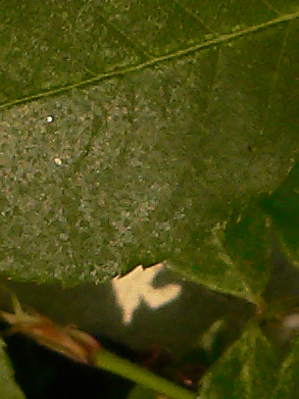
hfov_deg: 2.5
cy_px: -440
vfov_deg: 3.3
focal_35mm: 604
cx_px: 610
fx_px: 6960
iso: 100
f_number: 5.2
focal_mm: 16.1
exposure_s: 1/500
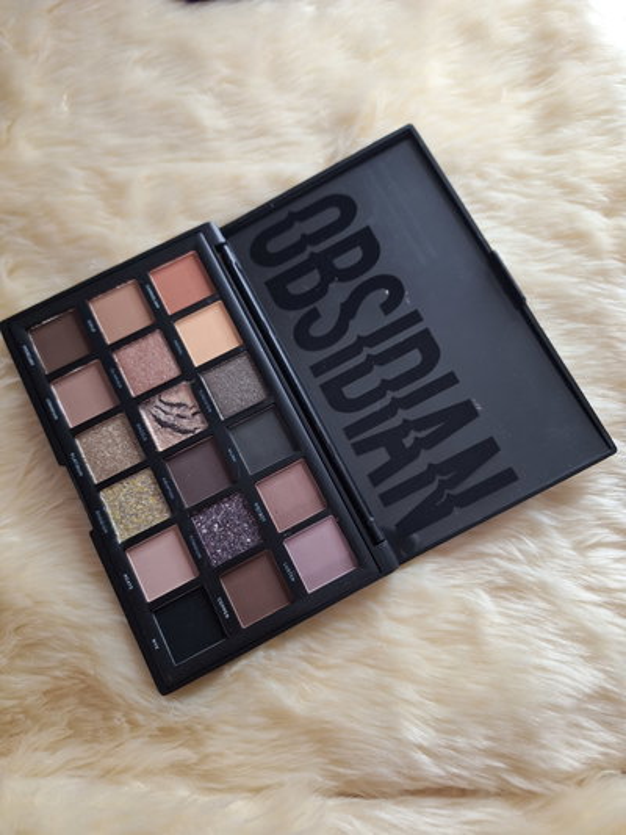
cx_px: 313
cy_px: 418
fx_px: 554
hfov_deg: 58.9
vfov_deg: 73.9
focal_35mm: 23
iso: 400
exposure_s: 1/25
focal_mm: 5.54
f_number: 1.8
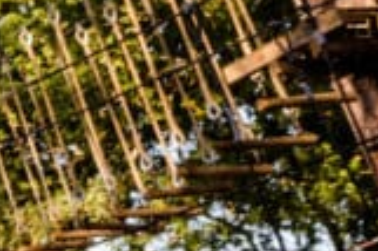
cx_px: -817
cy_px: -252
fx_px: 1605
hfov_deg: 9.7
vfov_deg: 8.5
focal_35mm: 153
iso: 200
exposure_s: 1/200
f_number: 5
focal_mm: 24
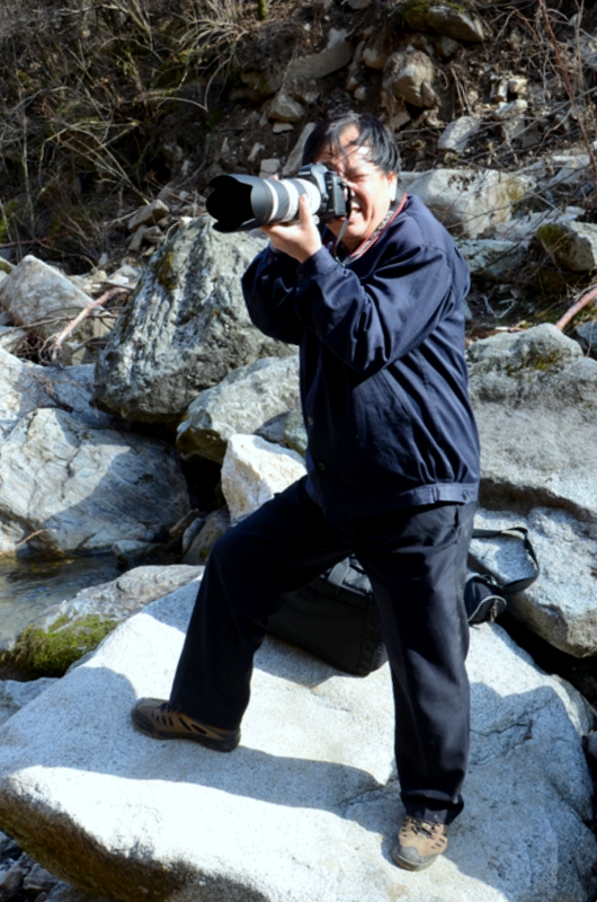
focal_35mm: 48
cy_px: 451
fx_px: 1199
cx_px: 298
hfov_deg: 28.0
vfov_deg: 41.2
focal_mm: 32
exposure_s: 1/60
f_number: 9
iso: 250
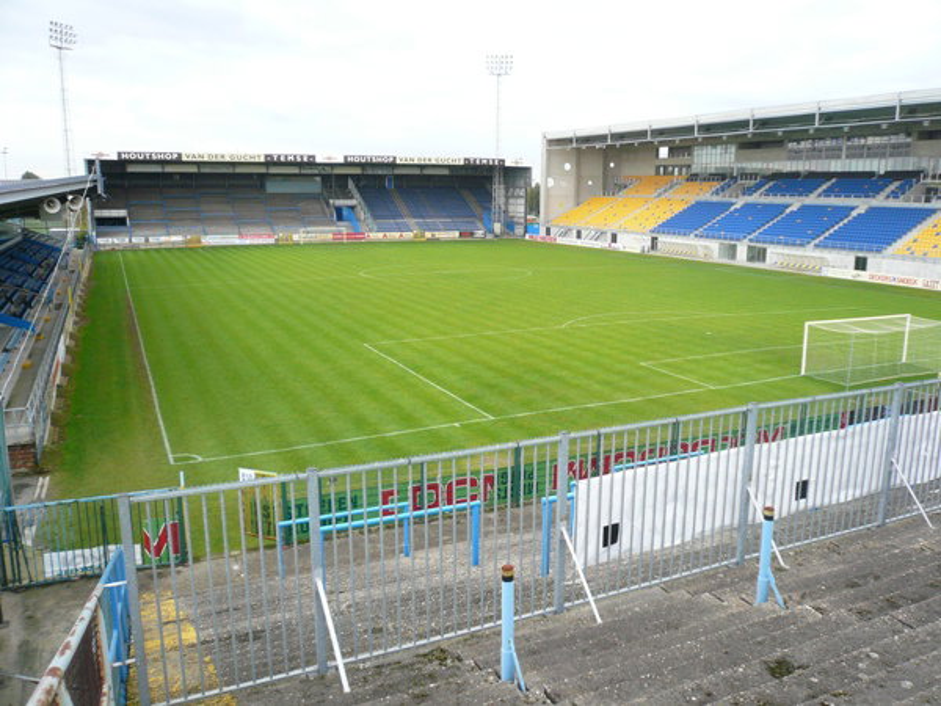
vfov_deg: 49.7
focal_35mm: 28
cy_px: 353
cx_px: 470
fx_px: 761
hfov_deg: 63.4
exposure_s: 1/200
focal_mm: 4.6
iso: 100
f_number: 2.8
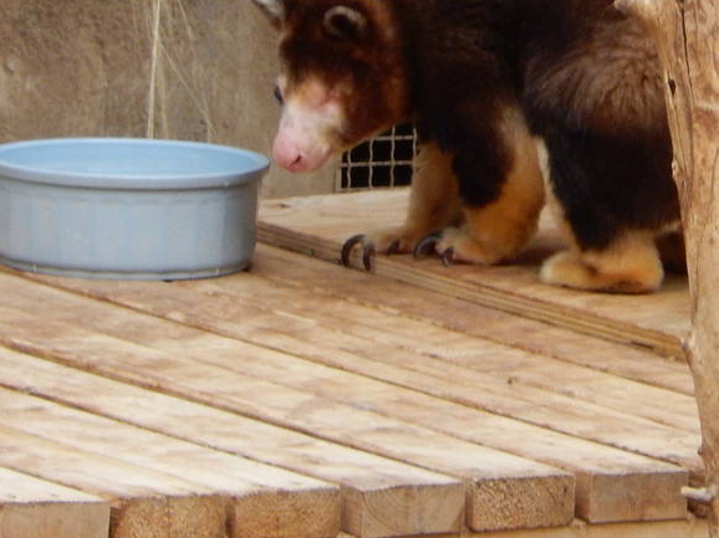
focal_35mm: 371
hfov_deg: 5.3
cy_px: 108
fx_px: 7703
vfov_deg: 4.0
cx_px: 606
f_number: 5.6
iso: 250
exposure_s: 1/30
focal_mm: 24.1
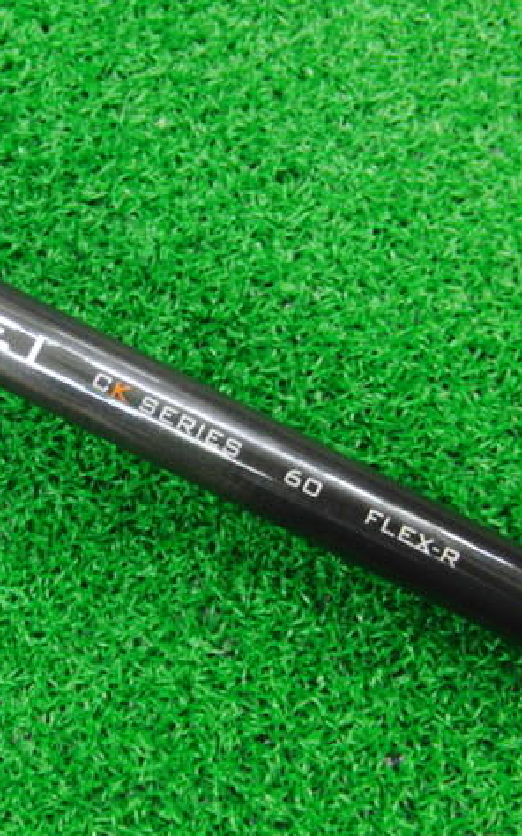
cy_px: 420
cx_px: 116
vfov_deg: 38.2
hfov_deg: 24.1
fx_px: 1207
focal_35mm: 53
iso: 400
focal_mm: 6.42
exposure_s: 1/25
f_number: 3.6
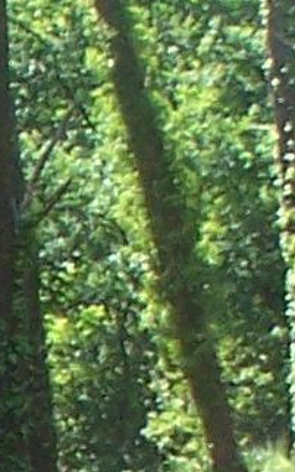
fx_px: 7532
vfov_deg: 3.5
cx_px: -878
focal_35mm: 585
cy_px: 1146
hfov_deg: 2.2
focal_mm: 11.5
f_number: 3.2
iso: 100
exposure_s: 1/250
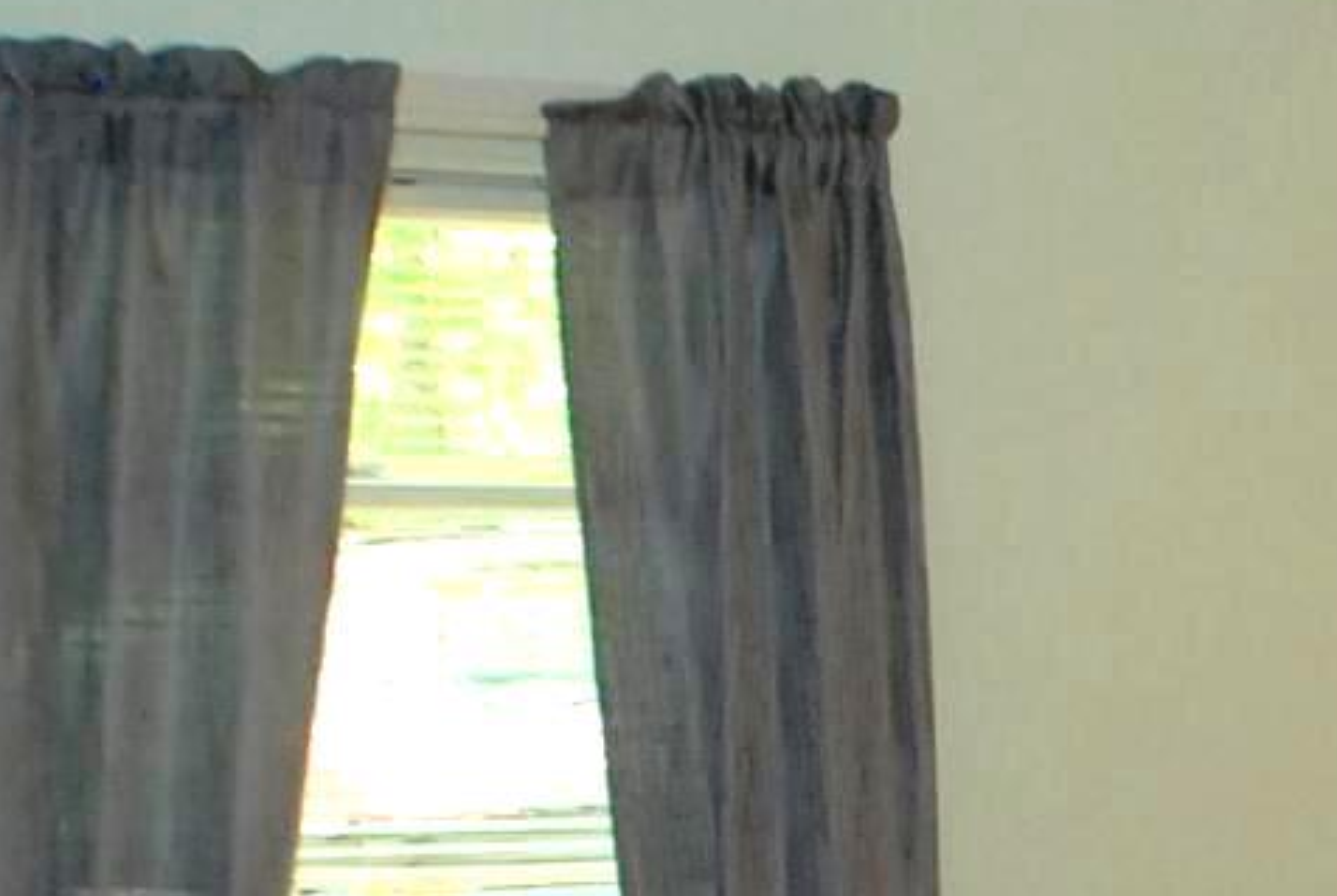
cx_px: 1629
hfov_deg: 16.1
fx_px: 4538
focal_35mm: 122
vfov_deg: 11.1
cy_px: 1062
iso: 1000
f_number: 5
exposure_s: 1/60
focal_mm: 20
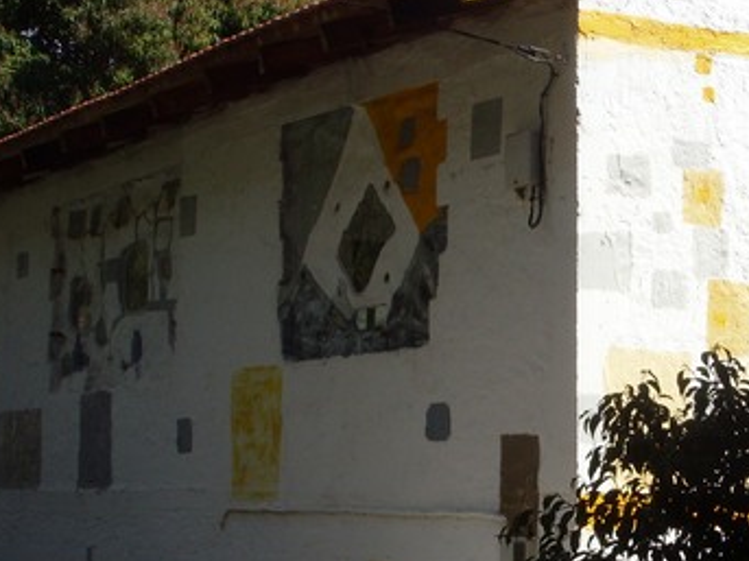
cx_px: 594
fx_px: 1795
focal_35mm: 83
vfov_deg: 17.7
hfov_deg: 23.2
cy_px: 428
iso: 50
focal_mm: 6.3
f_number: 4.9
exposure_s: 1/478
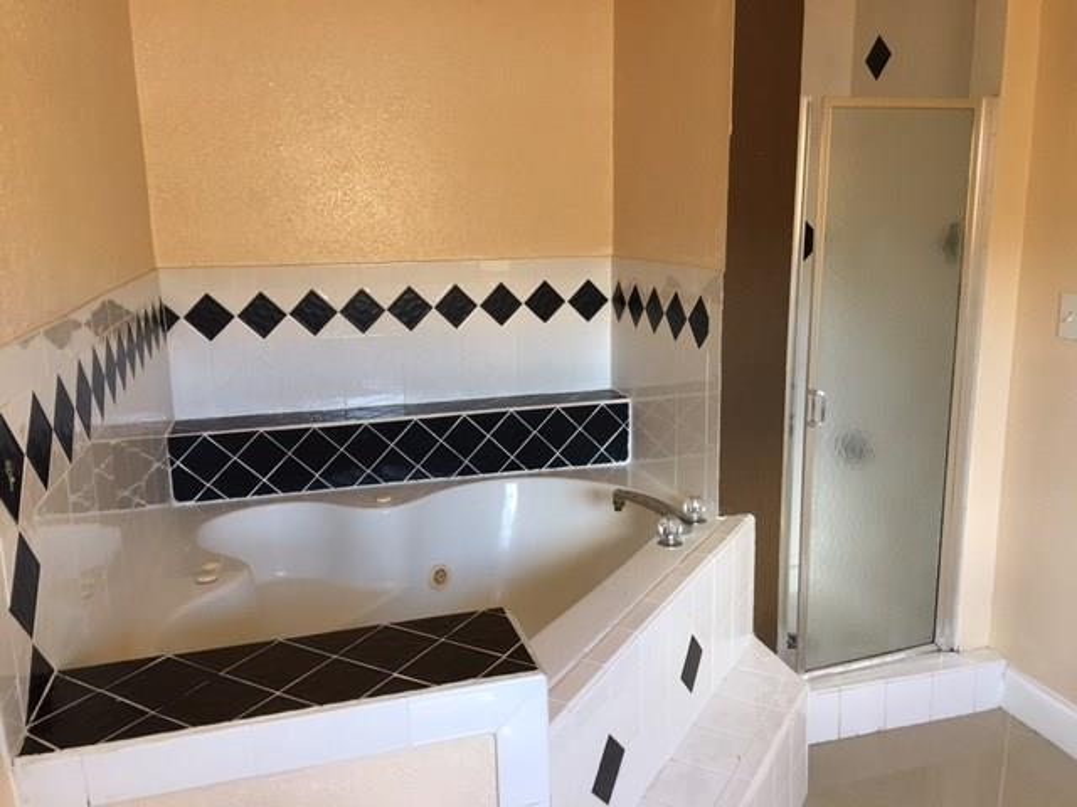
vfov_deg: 48.2
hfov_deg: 61.7
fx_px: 902
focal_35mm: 29
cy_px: 404
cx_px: 538
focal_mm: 4.15
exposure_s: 1/15
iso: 40
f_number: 2.2
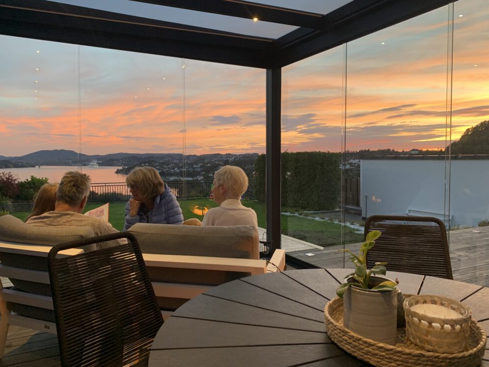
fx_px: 382
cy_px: 178
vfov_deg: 51.4
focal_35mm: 27
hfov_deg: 65.3
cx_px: 236
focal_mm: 4.25
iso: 100
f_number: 1.8
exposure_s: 1/106
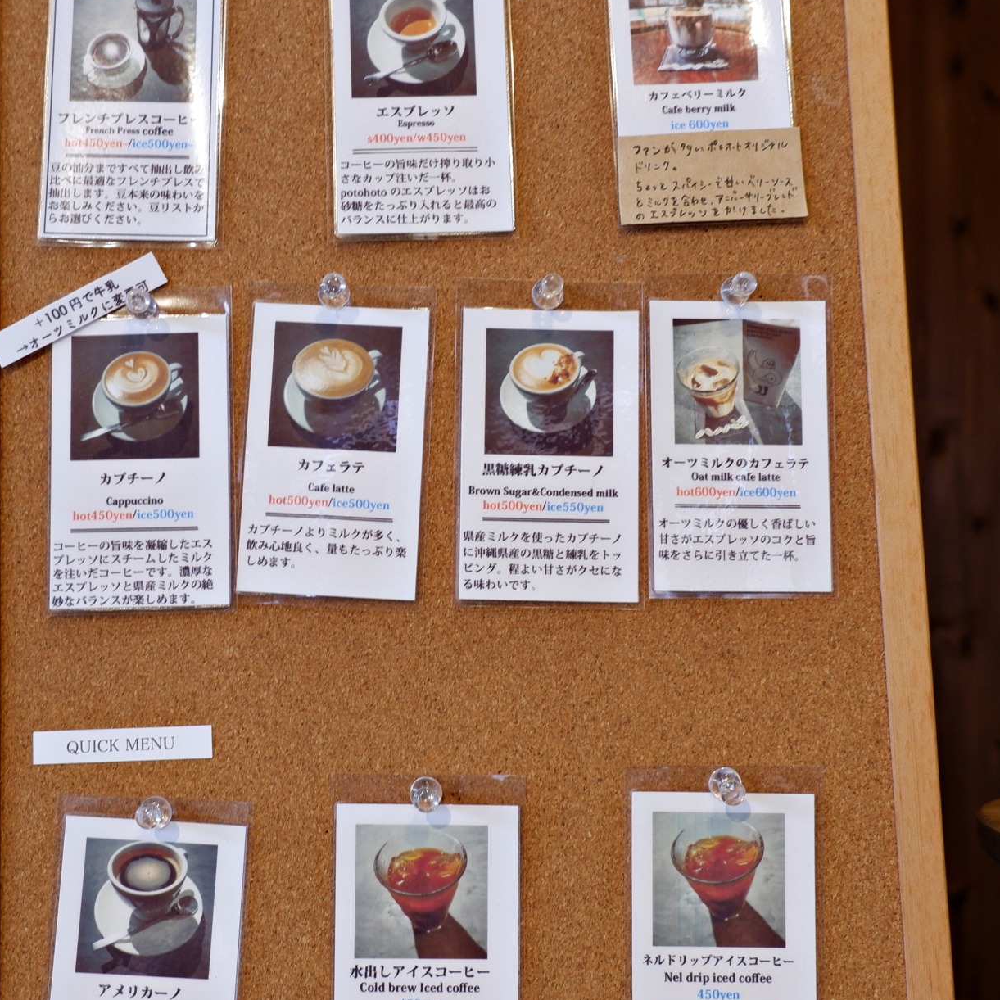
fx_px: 1340
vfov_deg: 40.9
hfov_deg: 40.8
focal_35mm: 41
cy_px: 504
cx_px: 421
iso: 320
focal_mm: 15
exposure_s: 1/25
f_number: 4
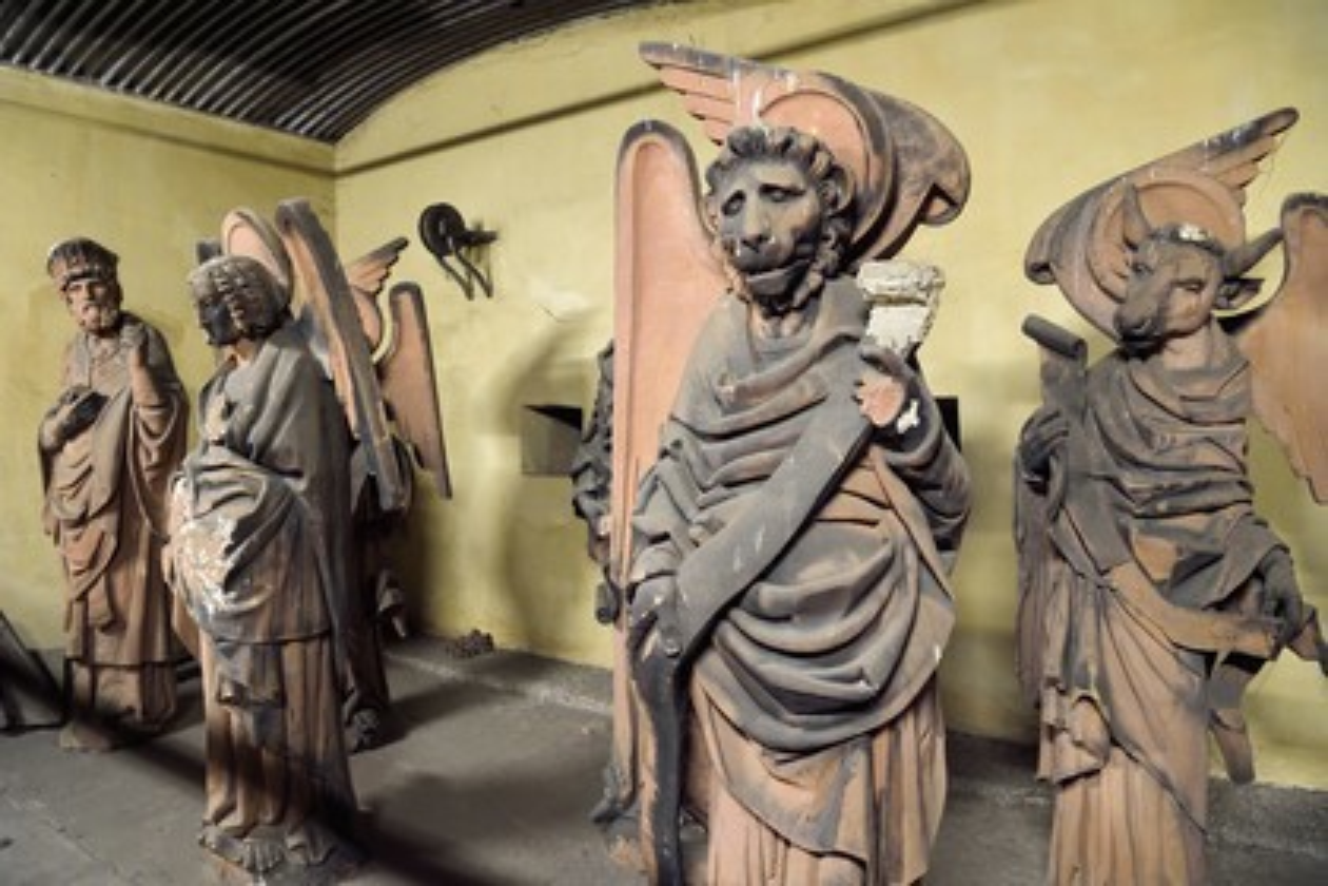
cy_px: 443
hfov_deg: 73.7
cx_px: 664
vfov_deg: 53.1
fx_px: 885
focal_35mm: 24
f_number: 7.1
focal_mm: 24
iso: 1600
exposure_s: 1/13
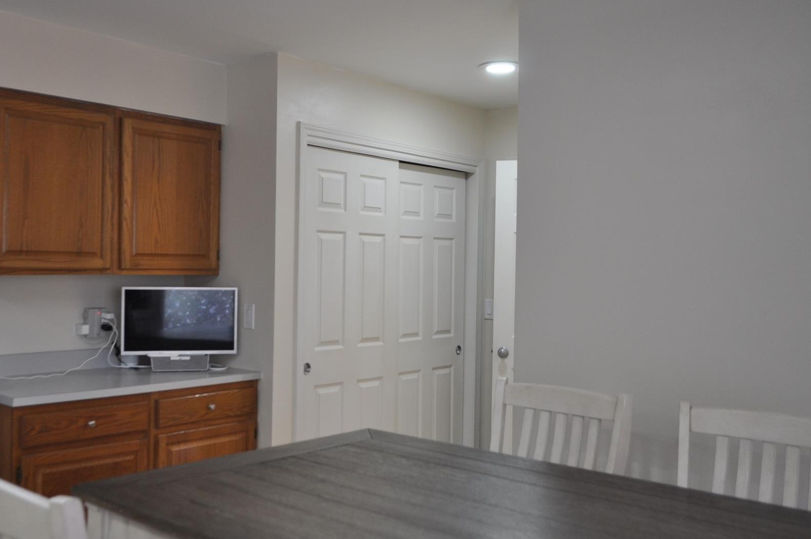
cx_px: 353
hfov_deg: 54.3
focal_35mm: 35
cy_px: 258
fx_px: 787
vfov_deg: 37.7
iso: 400
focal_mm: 18
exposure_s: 1/60
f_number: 4
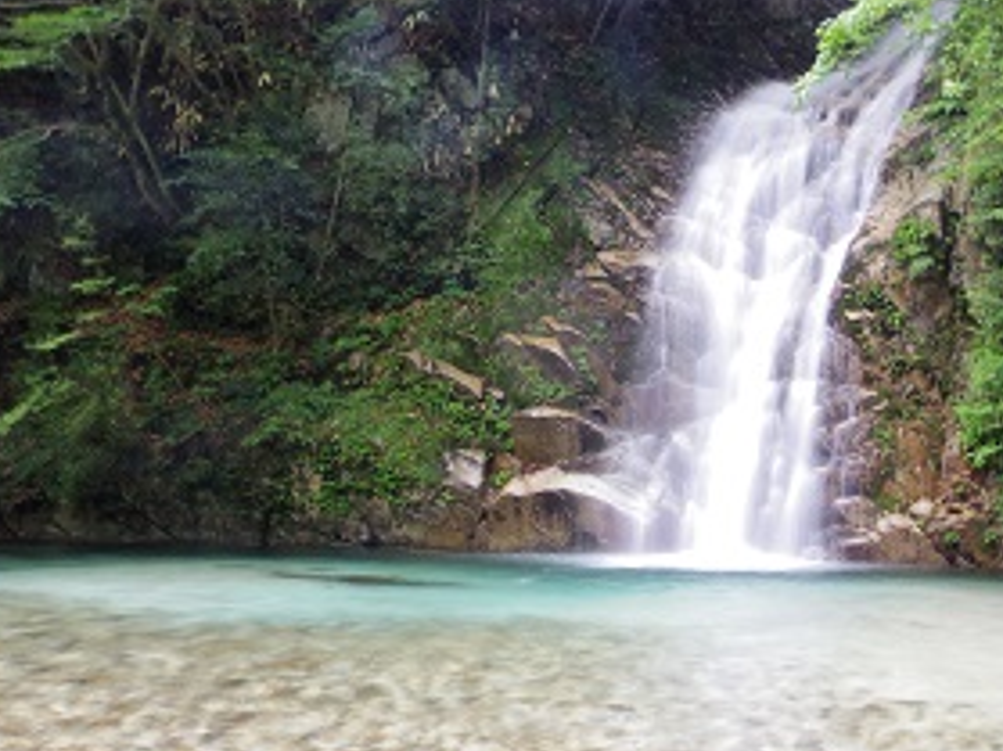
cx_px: 665
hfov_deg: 54.3
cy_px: 295
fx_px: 956
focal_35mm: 33
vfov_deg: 42.7
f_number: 8
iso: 100
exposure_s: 1/1.67
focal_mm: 5
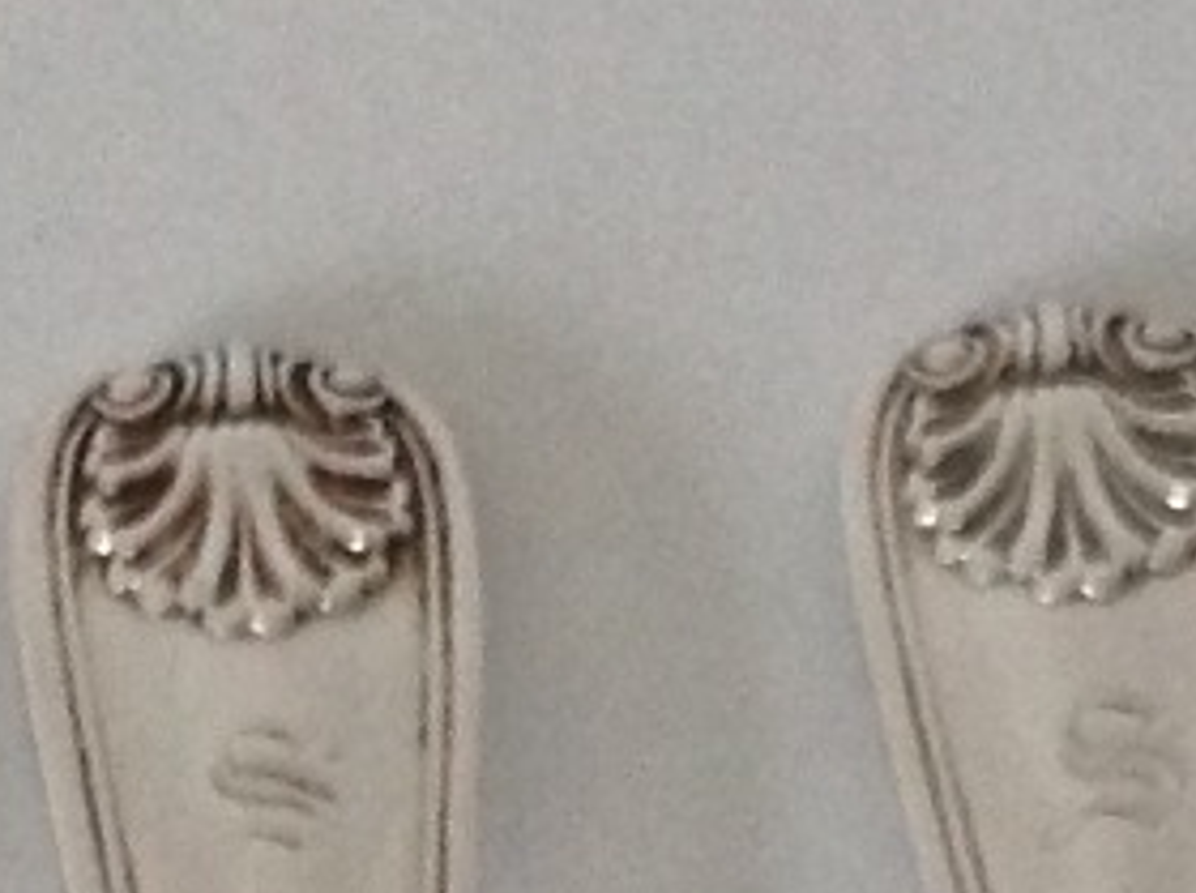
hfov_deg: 9.9
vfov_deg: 7.0
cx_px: 692
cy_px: 2032
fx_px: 6898
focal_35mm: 200
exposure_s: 1/15
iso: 200
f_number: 2.4
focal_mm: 4.28
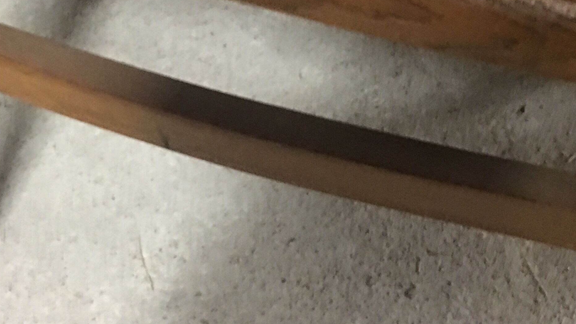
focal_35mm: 68
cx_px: 289
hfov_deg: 31.0
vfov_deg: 17.6
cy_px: 65
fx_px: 1039
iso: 160
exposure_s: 1/8
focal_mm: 4.15
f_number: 2.2
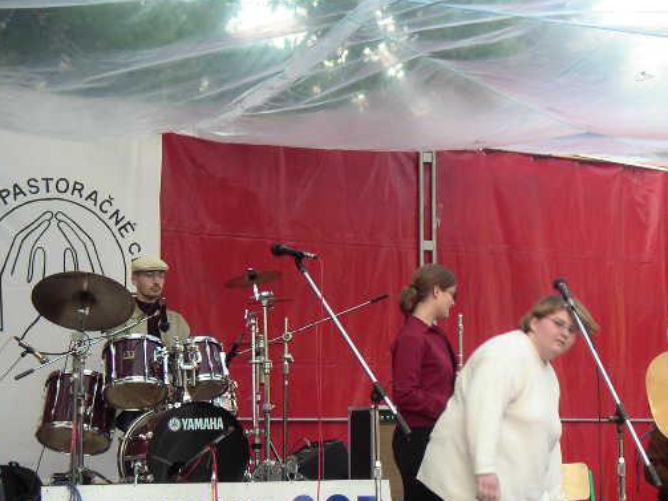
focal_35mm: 84
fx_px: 1621
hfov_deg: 23.3
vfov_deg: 17.5
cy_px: 304
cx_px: 369
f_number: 3.1
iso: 64
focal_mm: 10.2
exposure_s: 1/75
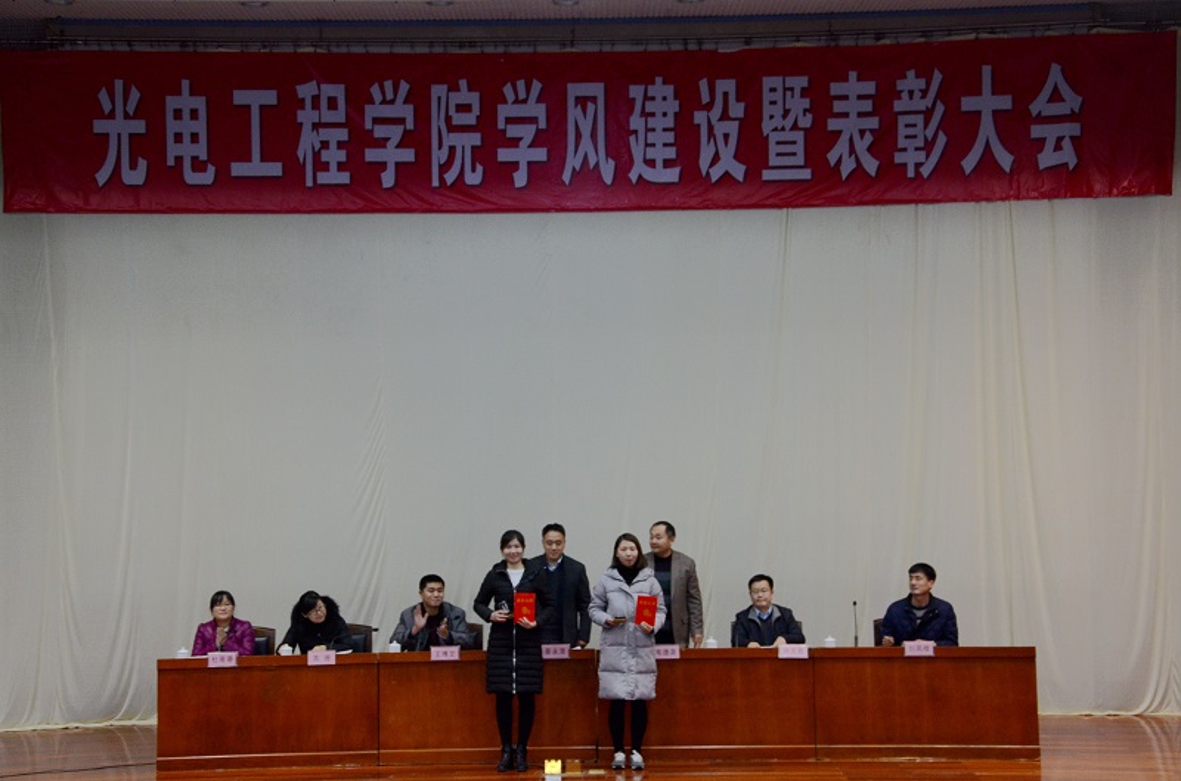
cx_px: 590
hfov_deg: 29.9
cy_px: 390
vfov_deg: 20.1
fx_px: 2209
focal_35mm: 68
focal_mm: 45
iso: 800
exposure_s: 1/40
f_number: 5.6
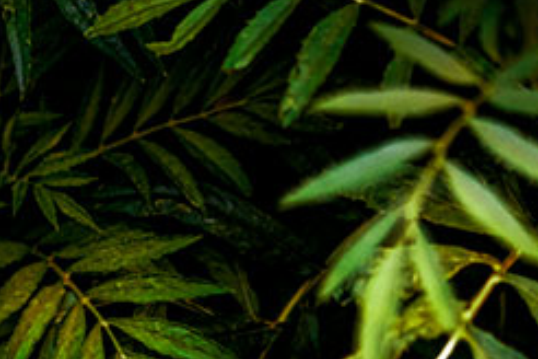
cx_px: 103
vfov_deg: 3.2
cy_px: 251
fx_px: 6381
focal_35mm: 427
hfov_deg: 4.8
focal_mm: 210
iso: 3200
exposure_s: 1/250
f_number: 6
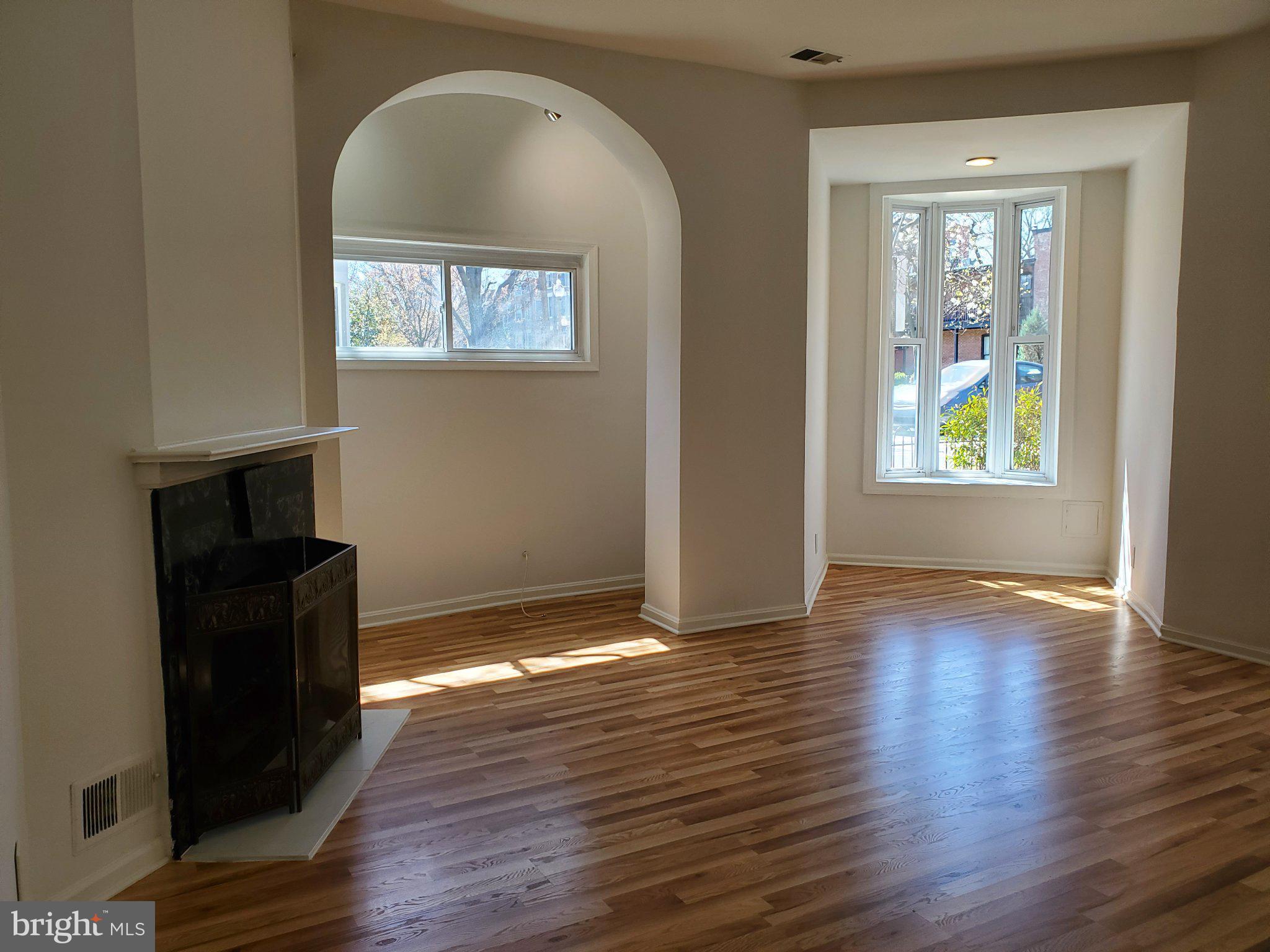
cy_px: 476
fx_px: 954
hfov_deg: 67.3
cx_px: 635
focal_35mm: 26
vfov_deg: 53.1
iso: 64
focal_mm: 4.3
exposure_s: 1/120
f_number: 2.4
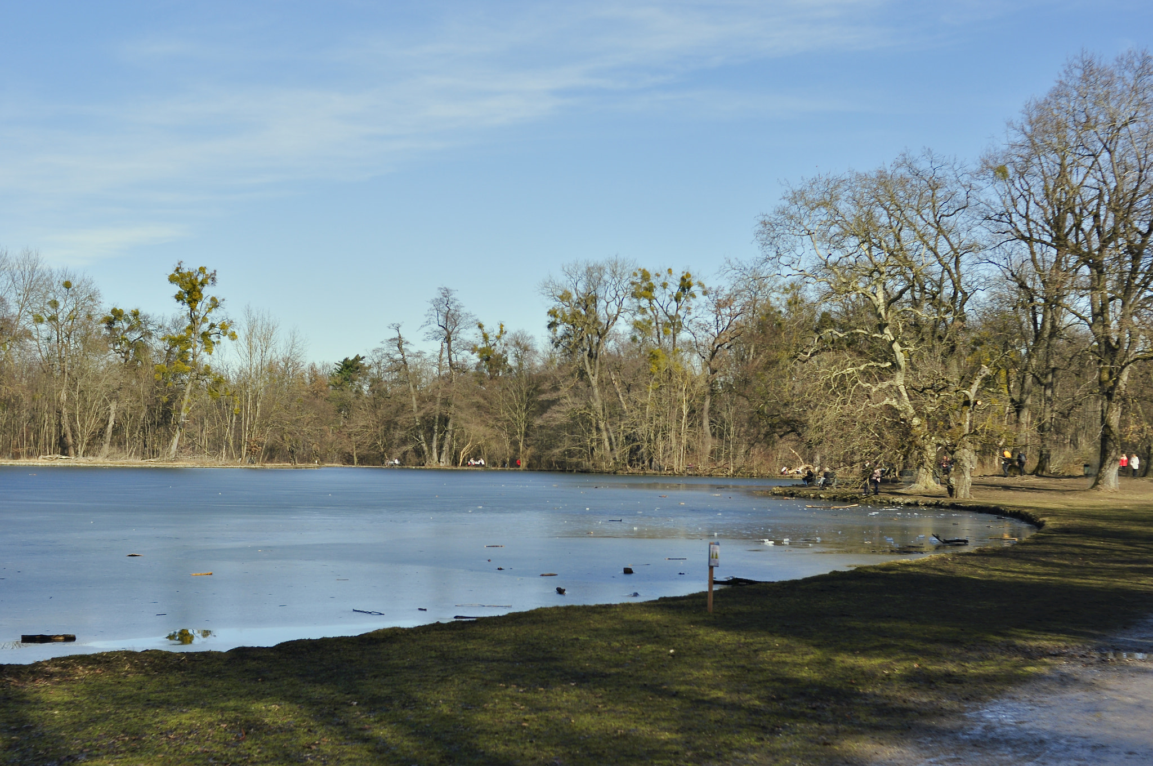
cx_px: 576
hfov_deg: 37.9
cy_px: 383
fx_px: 1679
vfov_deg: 25.7
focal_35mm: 52
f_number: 3.2
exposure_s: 1/4000
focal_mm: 35
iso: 160
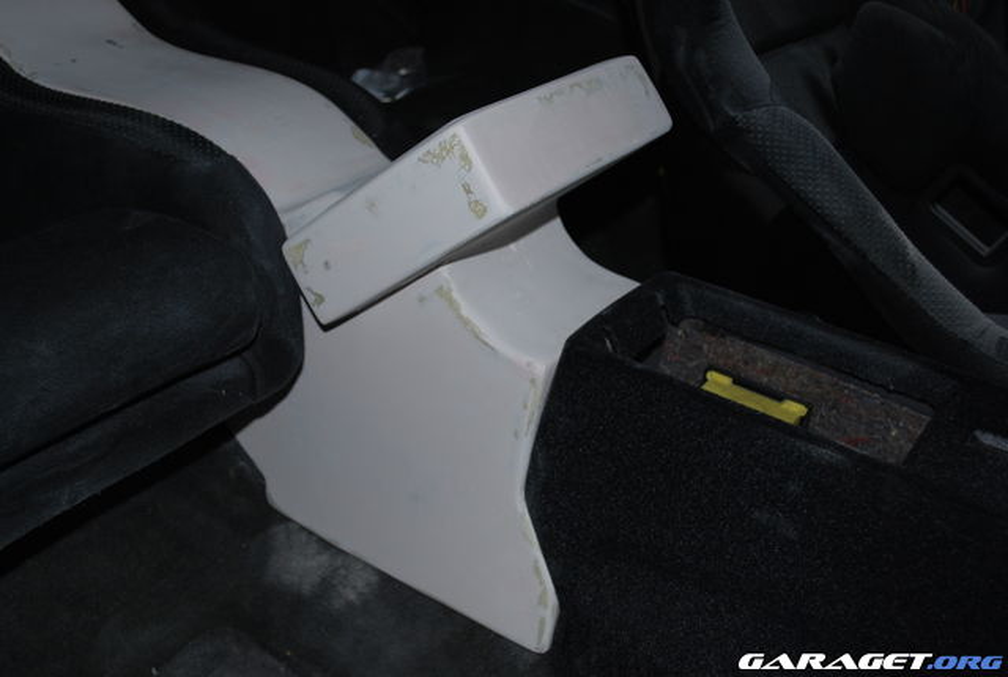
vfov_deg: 37.1
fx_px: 1010
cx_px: 504
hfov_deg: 53.0
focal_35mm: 36
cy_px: 338
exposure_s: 1/60
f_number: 4.2
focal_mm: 24
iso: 200
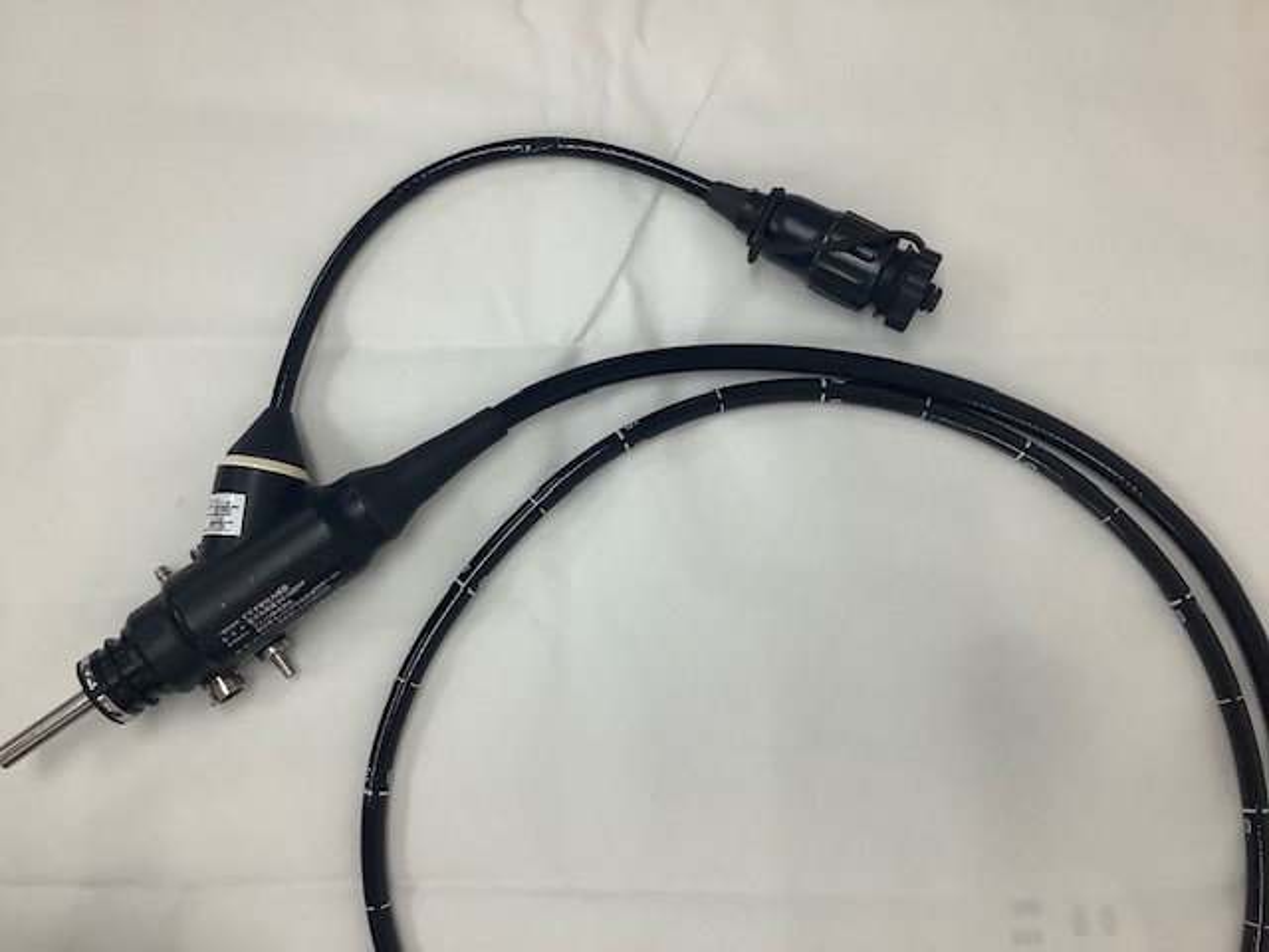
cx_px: 634
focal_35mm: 31
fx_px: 1136
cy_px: 476
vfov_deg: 45.4
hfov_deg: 58.4
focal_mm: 3.3
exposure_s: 1/100
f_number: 2.4
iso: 64
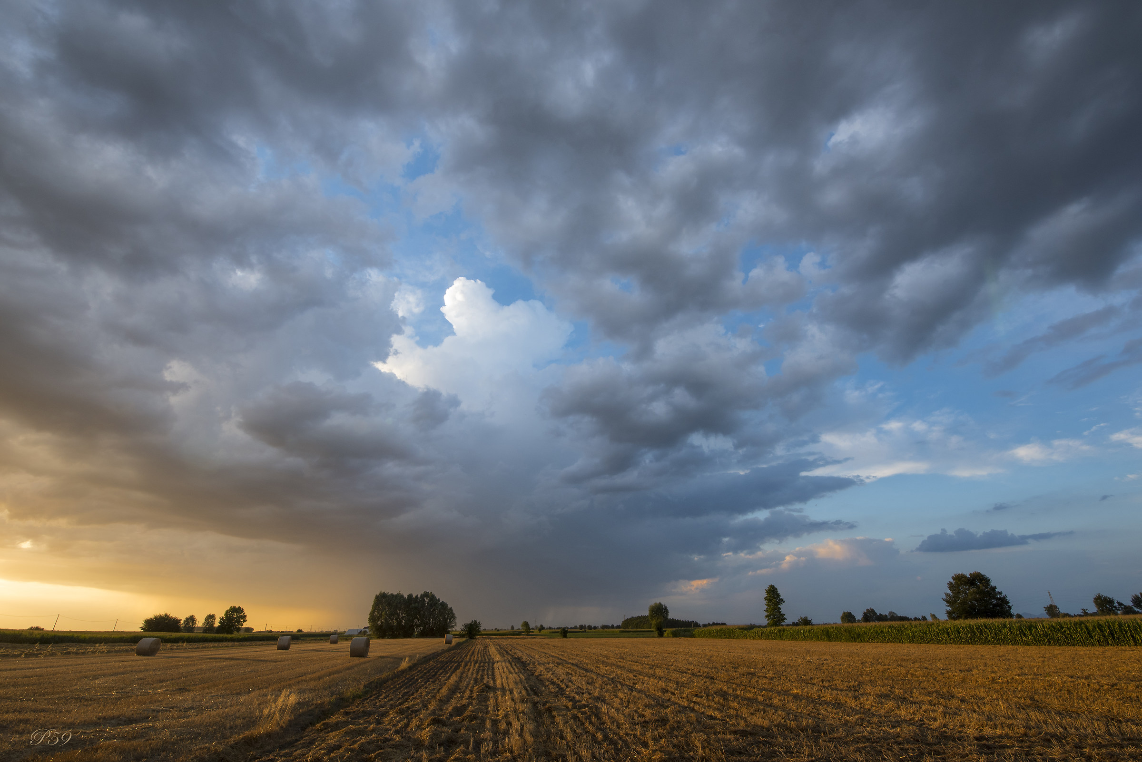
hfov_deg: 100.4
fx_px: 476
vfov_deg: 77.4
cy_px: 381
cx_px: 571
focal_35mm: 15
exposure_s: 1/125
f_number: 9
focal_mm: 15
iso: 400
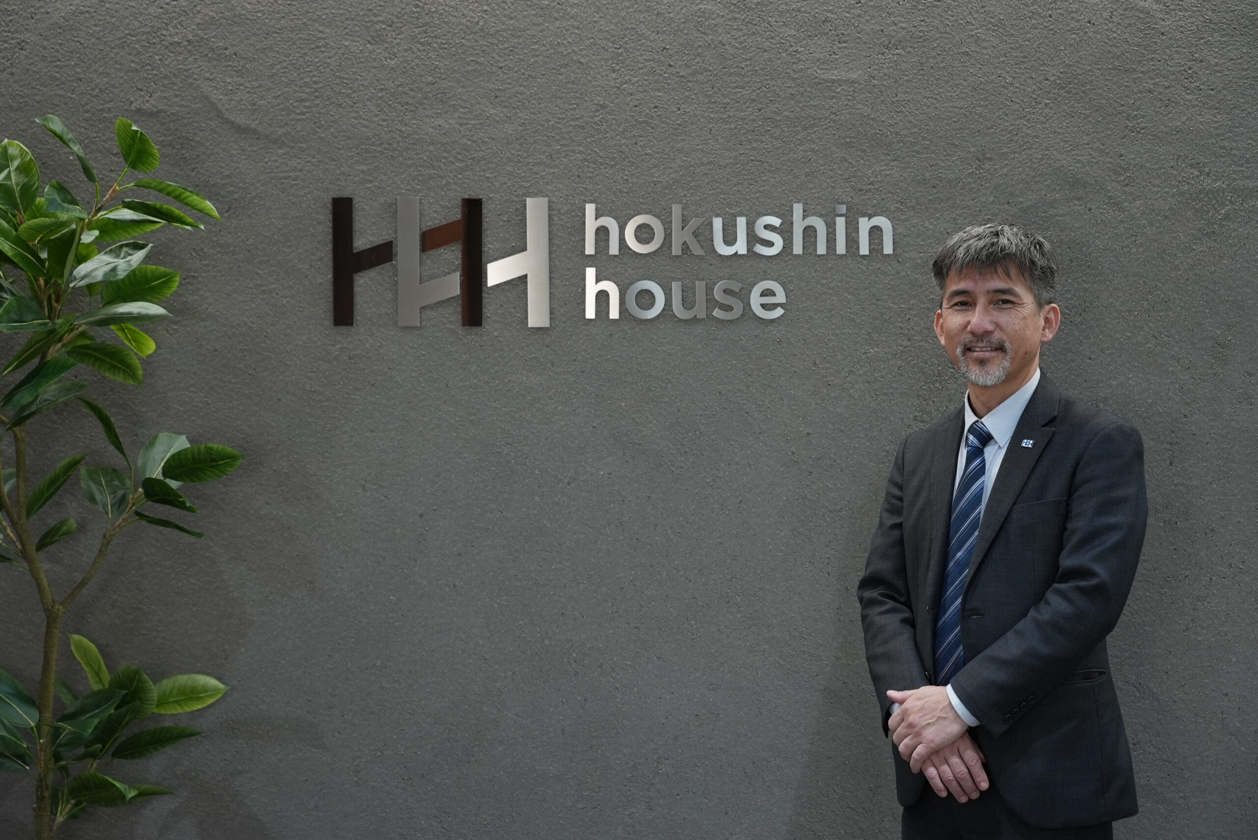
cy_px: 420
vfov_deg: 21.9
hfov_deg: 32.4
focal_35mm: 62
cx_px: 629
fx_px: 2168
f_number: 4
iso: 1000
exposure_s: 1/100
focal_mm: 62
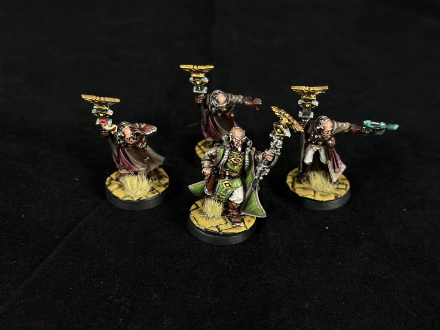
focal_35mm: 48
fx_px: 610
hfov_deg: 39.7
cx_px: 220
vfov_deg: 30.3
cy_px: 165
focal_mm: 6.86
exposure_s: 1/50
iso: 250
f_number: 1.78
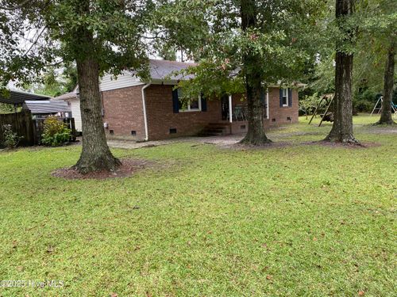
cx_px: 198
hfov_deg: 67.3
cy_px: 148
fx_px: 298
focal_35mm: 26
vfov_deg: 53.1
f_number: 1.8
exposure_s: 1/121
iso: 80
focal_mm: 4.25
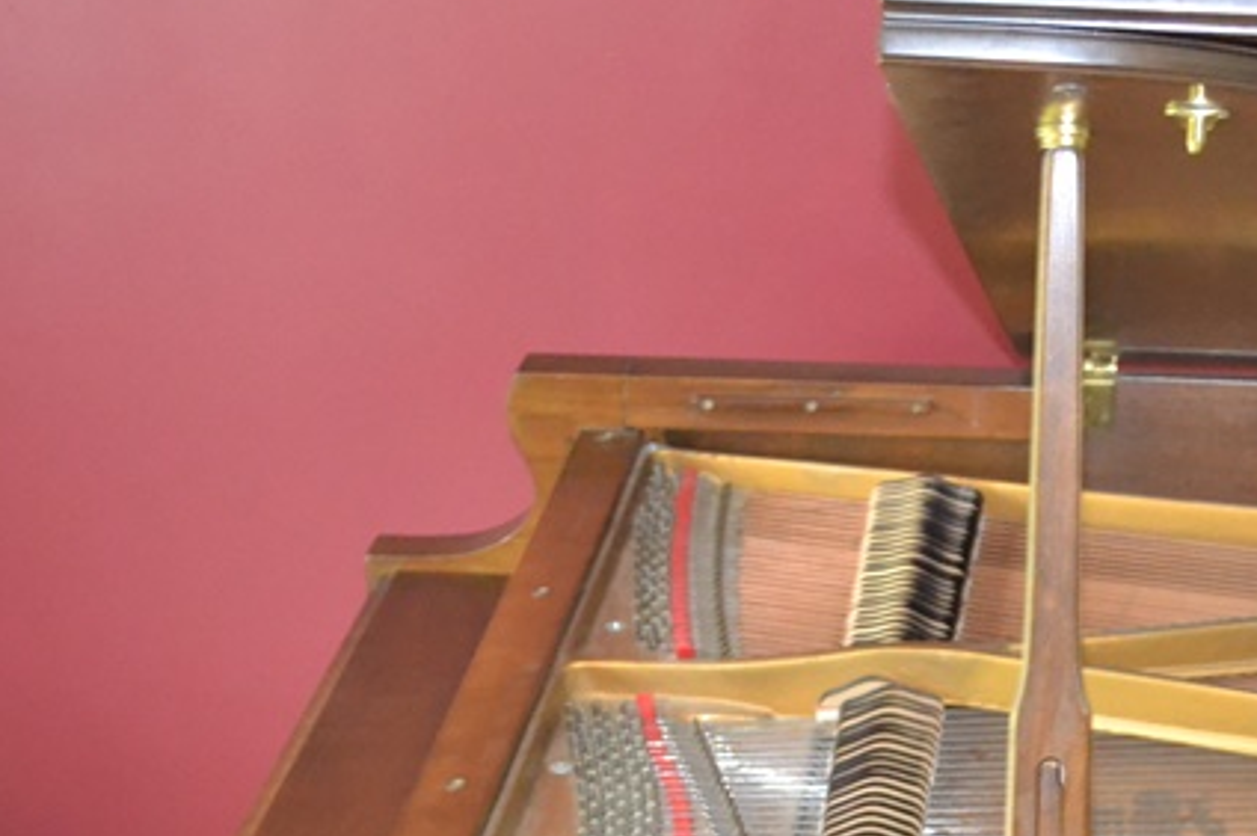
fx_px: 2966
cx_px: 1135
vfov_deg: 15.7
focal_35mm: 85
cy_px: 894
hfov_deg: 23.3
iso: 3200
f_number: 4
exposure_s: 1/60
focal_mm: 24
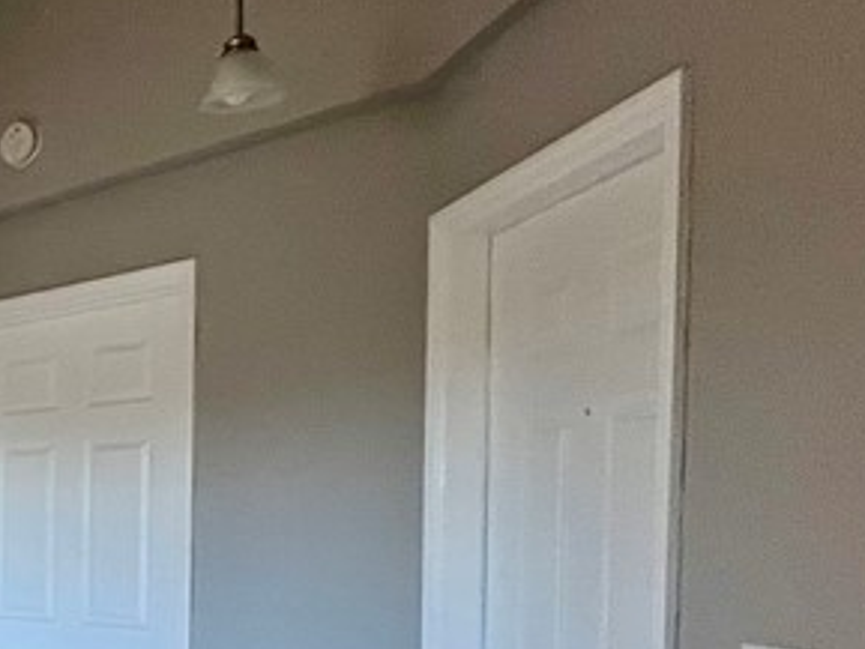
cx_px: -482
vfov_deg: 30.4
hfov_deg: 26.8
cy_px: 559
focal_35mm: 46
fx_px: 1150
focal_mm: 1.57
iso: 125
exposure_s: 1/60
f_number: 1.8
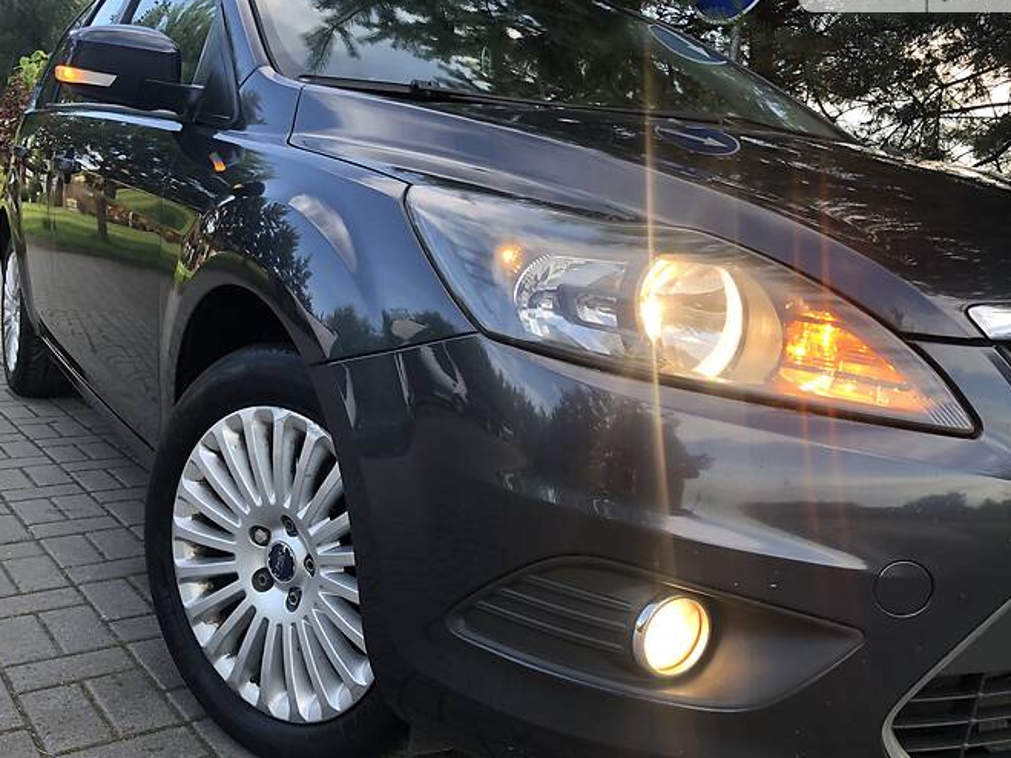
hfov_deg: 53.7
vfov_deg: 41.8
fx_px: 993
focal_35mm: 34
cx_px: 428
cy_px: 388
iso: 32
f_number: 1.8
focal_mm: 4
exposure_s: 1/120
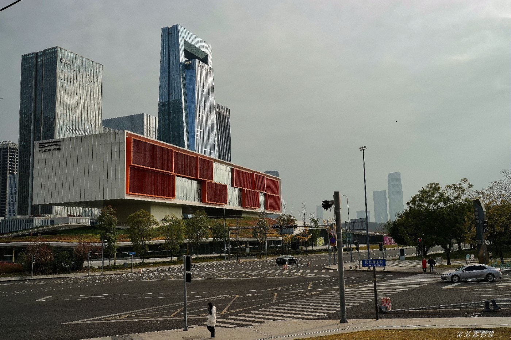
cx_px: 256
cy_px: 170
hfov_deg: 55.8
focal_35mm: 34
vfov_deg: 38.9
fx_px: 483
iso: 400
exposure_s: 1/500
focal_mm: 34
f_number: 11
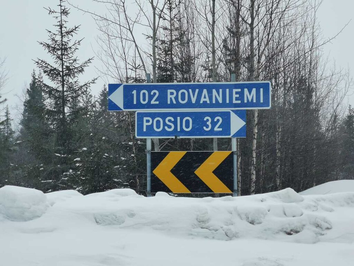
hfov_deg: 18.4
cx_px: 177
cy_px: 133
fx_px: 1094
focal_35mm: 107
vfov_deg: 13.8
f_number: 2.4
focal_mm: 7.48
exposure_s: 1/624
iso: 50
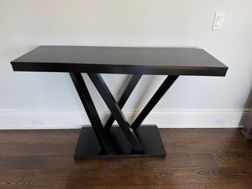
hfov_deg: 71.6
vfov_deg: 56.8
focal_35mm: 24
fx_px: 175
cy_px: 94
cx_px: 126
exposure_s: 1/150
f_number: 1.78
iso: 64
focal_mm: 6.76
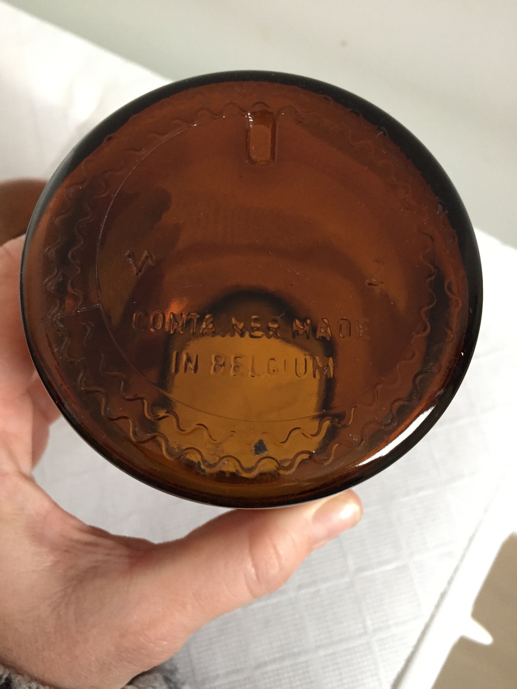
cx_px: 258
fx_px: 577
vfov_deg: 61.7
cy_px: 344
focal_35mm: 29
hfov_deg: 48.2
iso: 320
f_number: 2.2
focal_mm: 4.15
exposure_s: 1/33
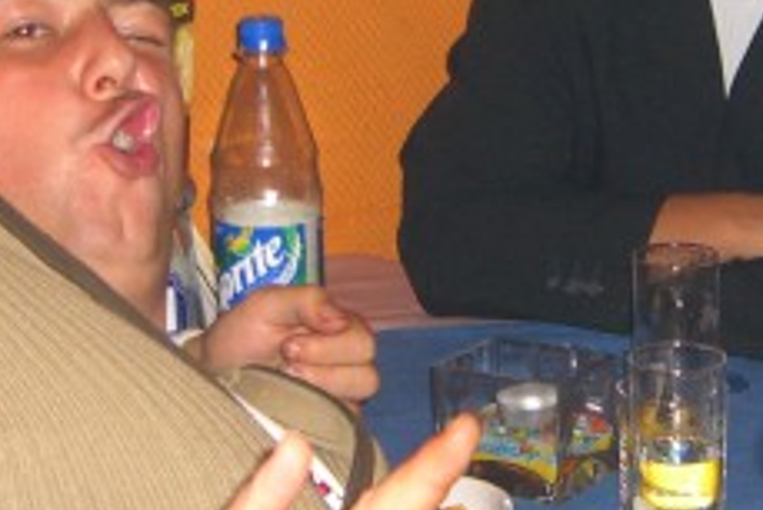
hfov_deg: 14.8
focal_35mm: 138
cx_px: 540
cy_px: 247
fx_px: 2927
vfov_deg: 10.0
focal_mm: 7.9
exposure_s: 1/60
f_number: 2.8
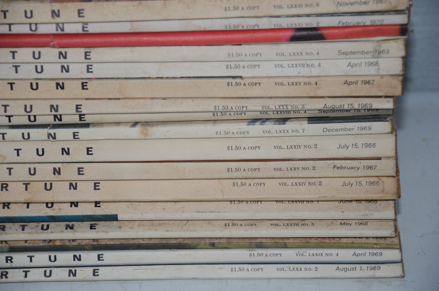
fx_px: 1789
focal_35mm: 147
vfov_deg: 9.3
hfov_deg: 14.0
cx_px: 220
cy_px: 146
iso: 100
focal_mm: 98
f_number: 5.6
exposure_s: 1/60
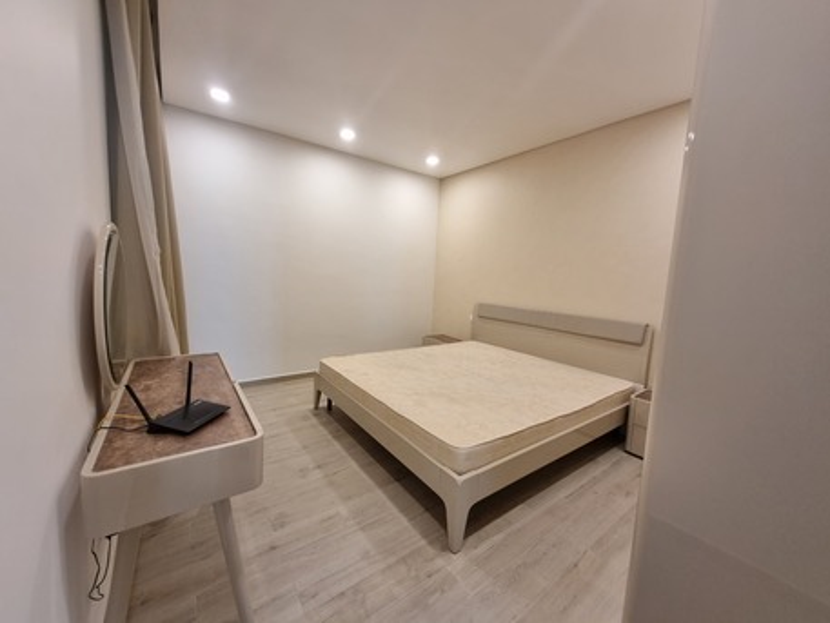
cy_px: 312
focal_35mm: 13
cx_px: 415
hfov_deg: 106.2
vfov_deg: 89.9
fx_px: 312
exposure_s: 1/50
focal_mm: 1.74
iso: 80
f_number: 2.2
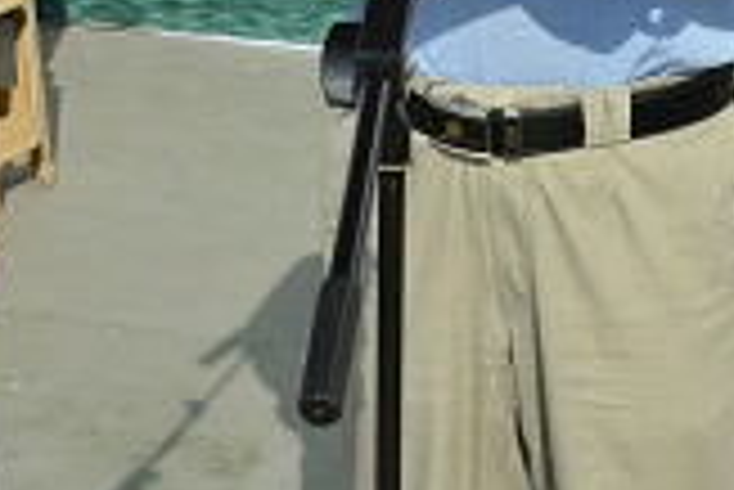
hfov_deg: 16.8
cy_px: -223
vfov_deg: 10.9
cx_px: 378
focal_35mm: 122
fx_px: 2490
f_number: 18
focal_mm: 31
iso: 1600
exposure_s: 1/800
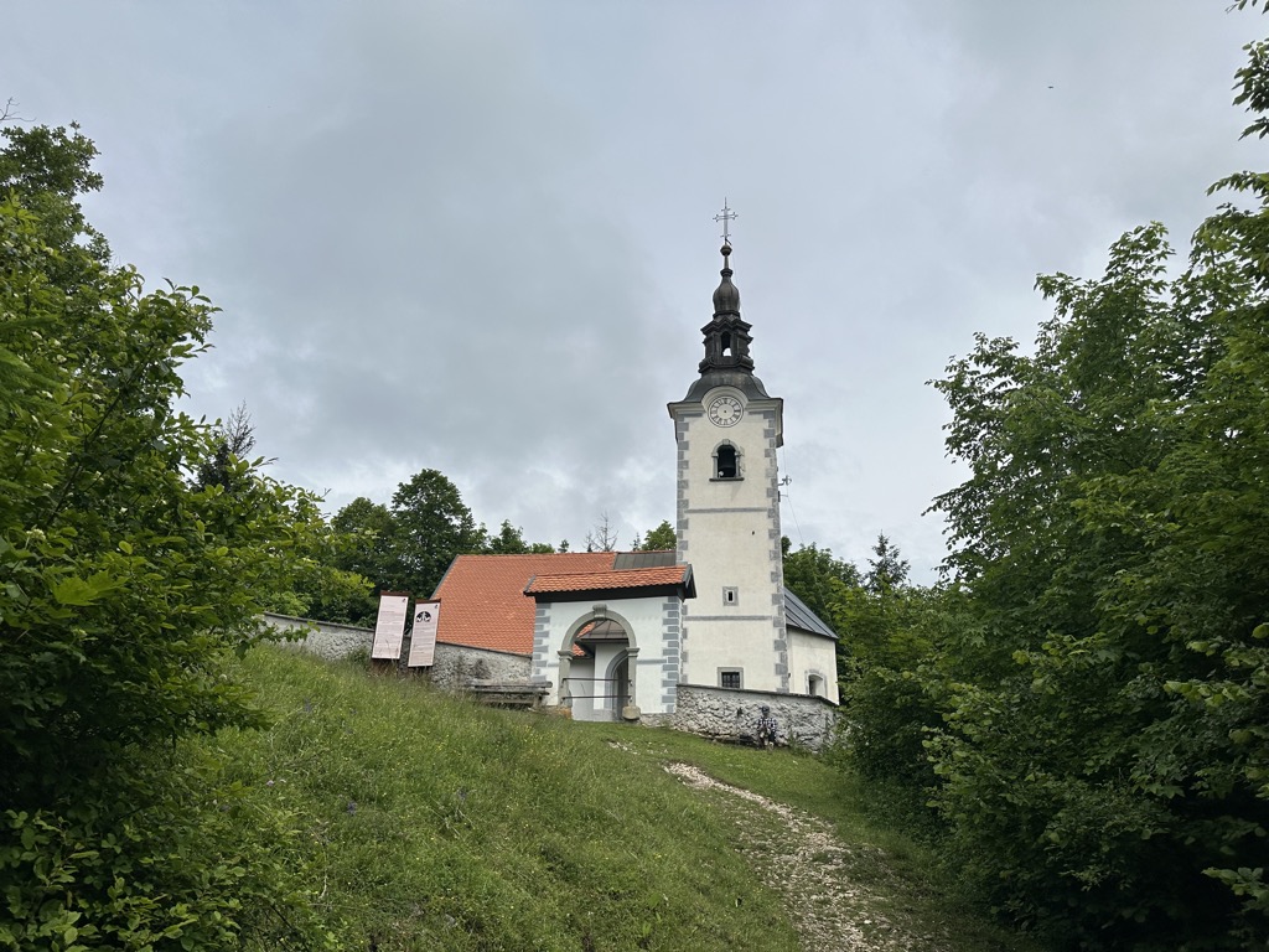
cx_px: 634
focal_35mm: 24
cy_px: 476
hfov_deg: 71.6
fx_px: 880
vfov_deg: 56.8
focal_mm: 6.86
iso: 80
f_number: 1.78
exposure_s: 1/8929
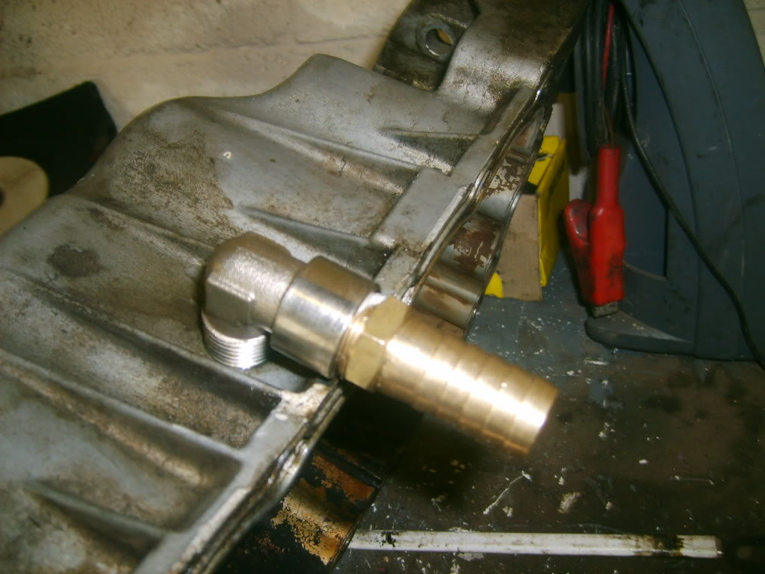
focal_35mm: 35
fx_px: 773
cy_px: 287
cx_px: 382
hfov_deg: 52.6
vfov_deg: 40.7
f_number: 2.8
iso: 100
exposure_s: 1/30
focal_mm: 5.8
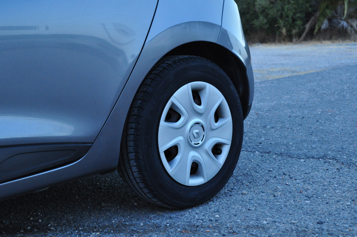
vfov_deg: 23.7
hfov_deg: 35.1
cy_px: 118
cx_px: 178
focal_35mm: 57
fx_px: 565
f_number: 5.6
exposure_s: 1/200
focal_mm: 38
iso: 1250
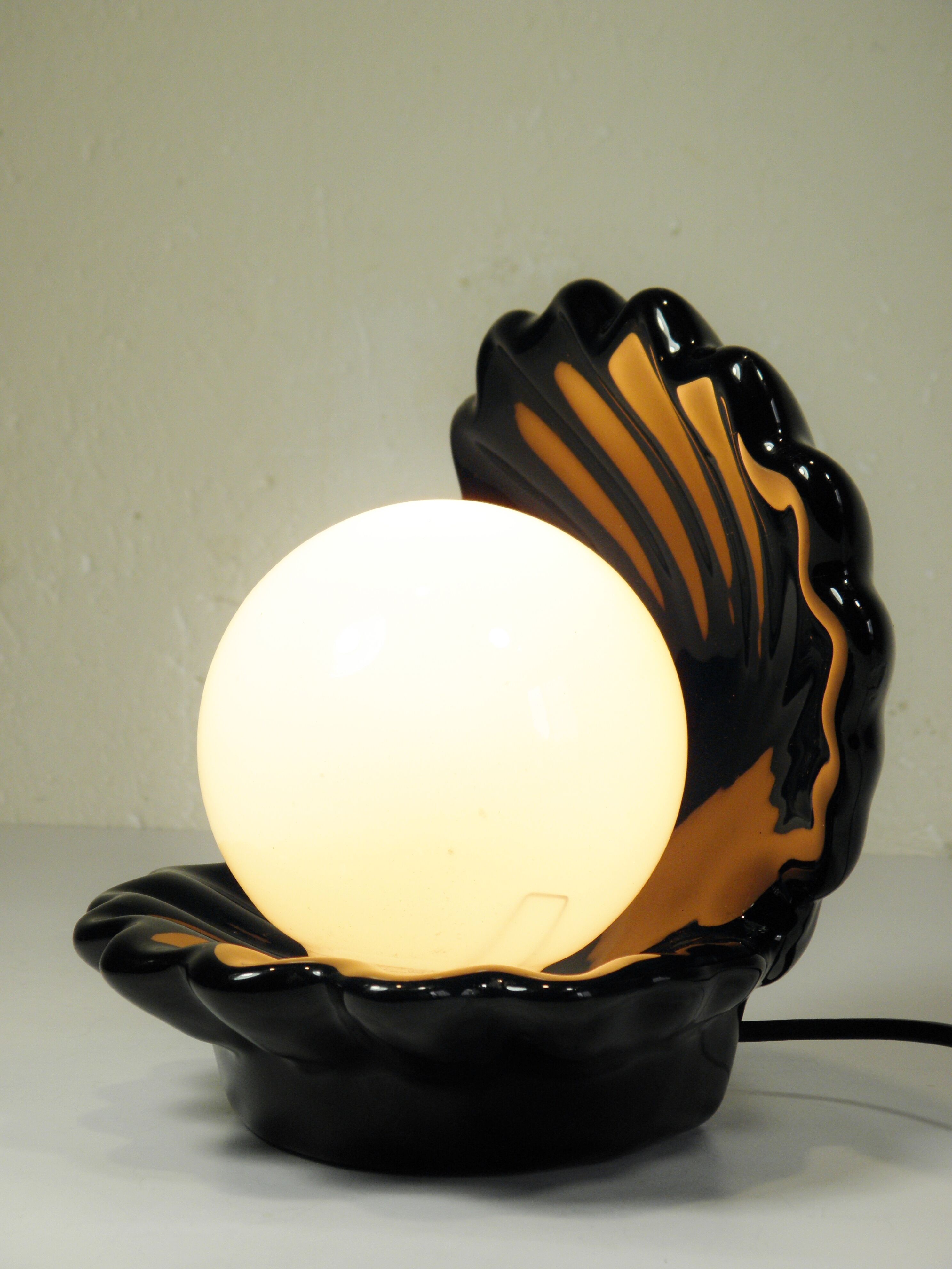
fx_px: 2934
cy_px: 634
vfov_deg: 24.4
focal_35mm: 80
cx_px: 476
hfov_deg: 18.4
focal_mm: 14.3
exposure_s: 1/160
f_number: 4.4
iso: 100
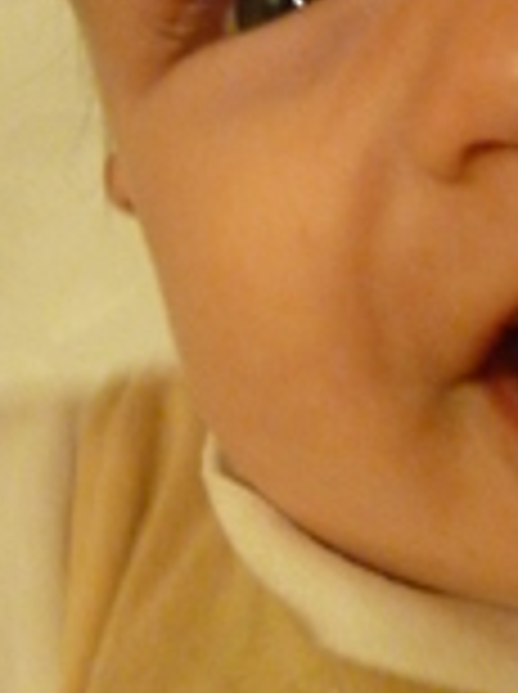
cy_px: 364
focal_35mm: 153
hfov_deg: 9.6
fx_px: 3061
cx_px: 559
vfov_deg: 12.9
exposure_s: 1/30
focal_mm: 8.7
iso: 800
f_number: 3.2
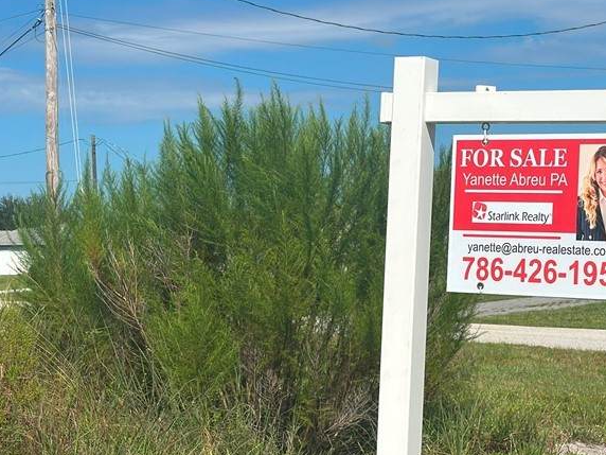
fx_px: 1506
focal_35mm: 86
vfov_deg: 17.2
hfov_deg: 22.7
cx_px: 333
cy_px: 256
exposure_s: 1/10870
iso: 100
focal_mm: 6.86
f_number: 1.78
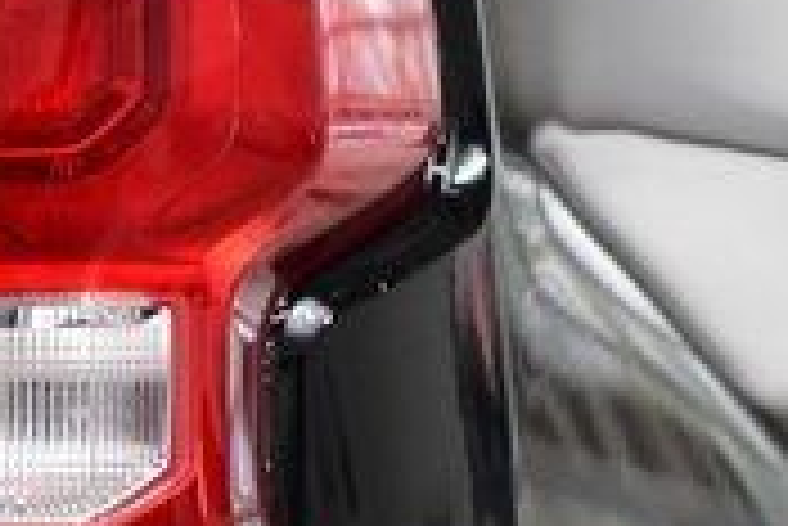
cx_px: 113
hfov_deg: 5.4
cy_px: 533
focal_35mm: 384
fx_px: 8412
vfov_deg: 3.6
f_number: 2.8
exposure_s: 1/125
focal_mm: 70
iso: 1600
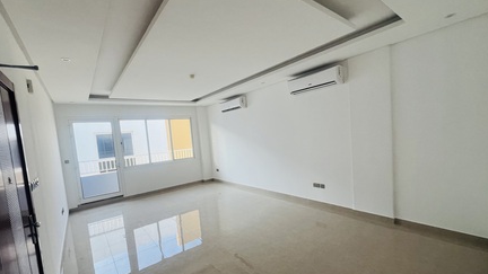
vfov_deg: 70.4
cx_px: 236
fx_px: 194
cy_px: 151
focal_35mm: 15
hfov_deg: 103.0
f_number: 1.8
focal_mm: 1.57
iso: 125
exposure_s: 1/99
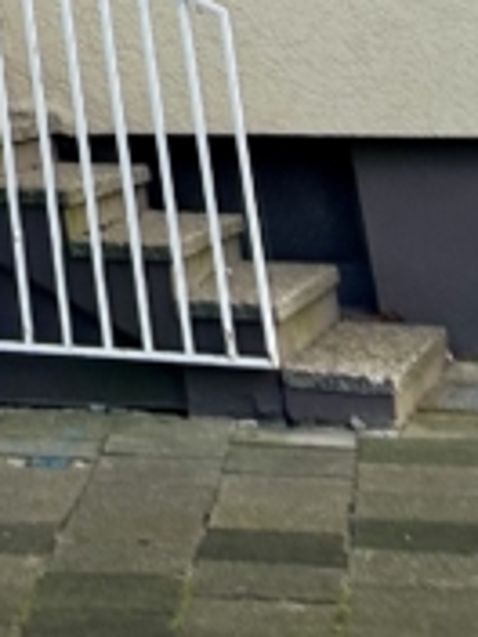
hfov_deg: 8.5
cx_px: -864
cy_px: -1140
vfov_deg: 10.3
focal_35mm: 152
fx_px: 2799
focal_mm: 5.7
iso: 50
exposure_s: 1/808
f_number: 1.5
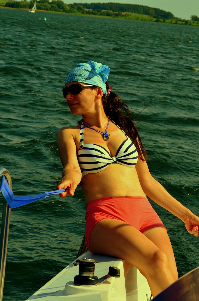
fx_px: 875
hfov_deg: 13.0
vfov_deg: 19.5
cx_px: 100
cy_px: 150
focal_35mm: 105
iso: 400
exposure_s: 1/500
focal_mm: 70
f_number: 13
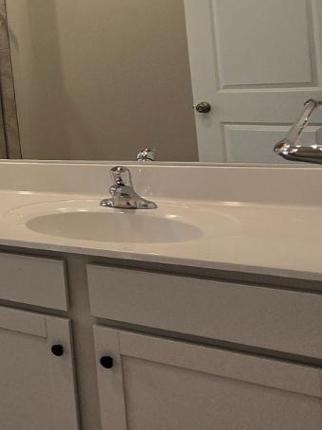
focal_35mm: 44
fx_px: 546
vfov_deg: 41.4
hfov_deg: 23.2
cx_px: -211
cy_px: 94
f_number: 2.2
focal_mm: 2.2
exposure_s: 1/120
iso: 80
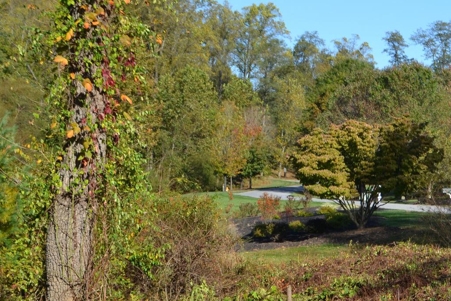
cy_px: 138
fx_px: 1316
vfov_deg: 13.0
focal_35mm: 105
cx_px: 389
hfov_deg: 19.2
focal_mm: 35
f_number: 7.1
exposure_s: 1/200
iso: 100
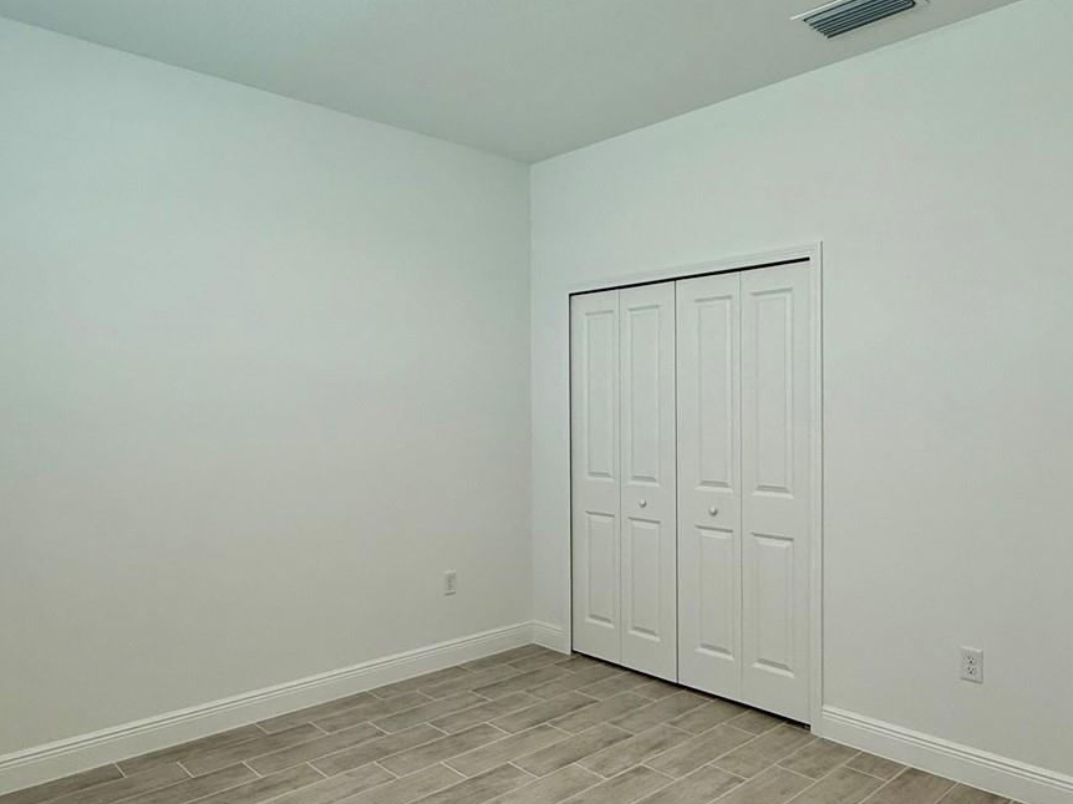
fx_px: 806
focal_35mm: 26
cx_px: 575
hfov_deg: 67.2
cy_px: 409
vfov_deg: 53.0
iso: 160
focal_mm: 2.22
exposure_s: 1/120
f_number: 2.2
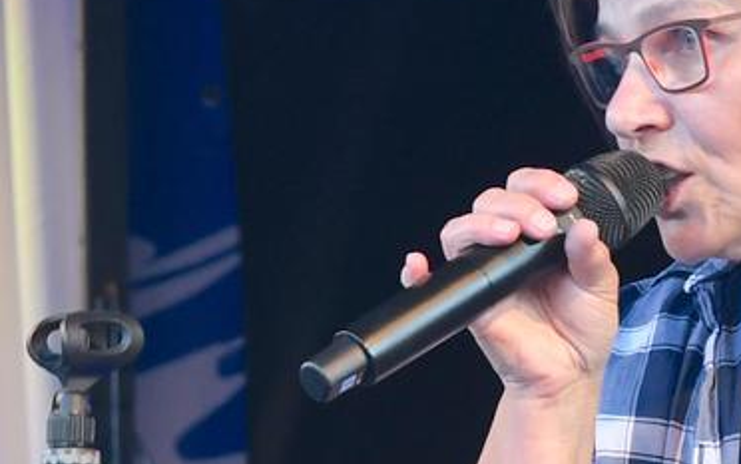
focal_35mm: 552
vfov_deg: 2.4
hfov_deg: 3.8
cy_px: 448
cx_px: 30
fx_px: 11154
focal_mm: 70
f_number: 5.6
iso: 800
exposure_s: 1/125
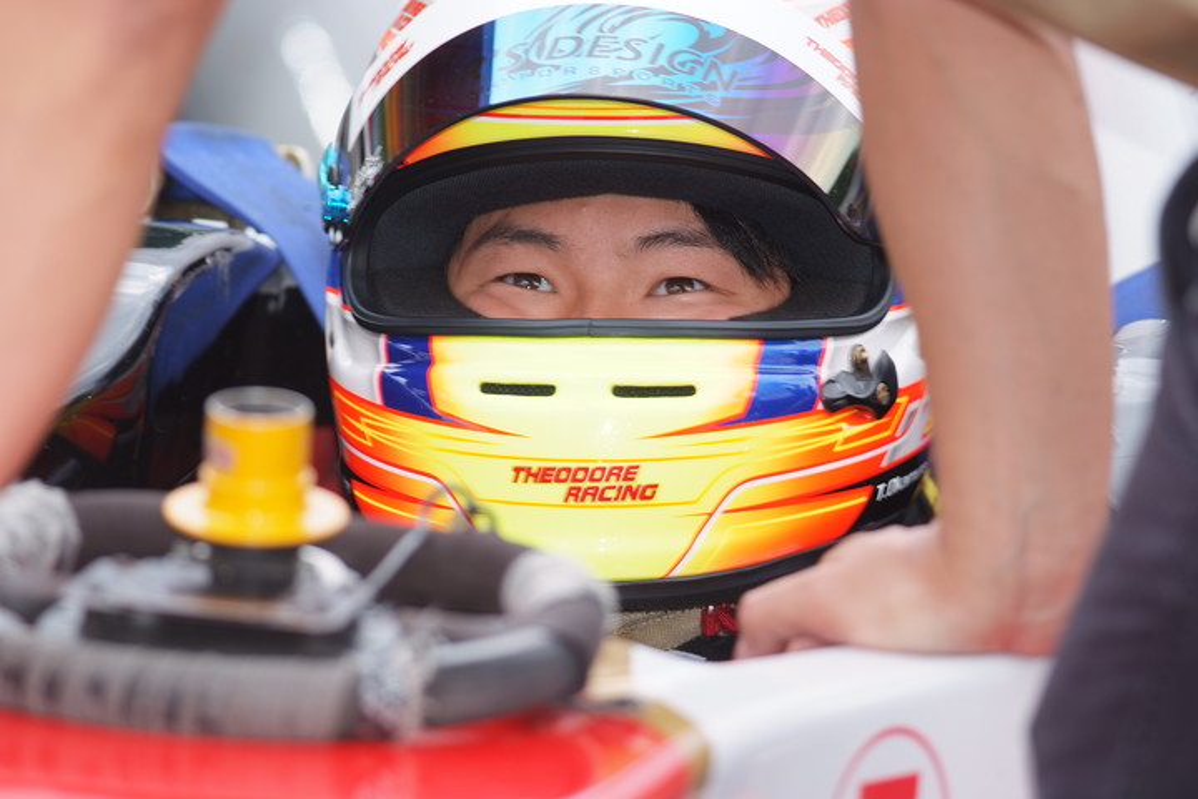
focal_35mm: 450
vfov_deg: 3.1
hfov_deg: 4.6
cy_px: 400
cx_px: 599
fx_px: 14974
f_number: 4
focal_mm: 300
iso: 100
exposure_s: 1/100
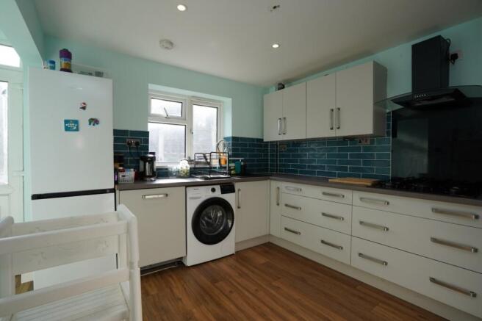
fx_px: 214
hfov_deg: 96.8
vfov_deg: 73.7
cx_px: 241
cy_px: 160
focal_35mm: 16
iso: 400
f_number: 8
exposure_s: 1/125
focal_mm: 16
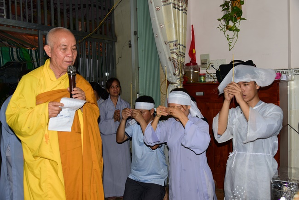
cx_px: 150
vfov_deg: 41.2
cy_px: 100
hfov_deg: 58.7
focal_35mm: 32
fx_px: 266
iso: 500
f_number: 5
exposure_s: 1/80
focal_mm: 32
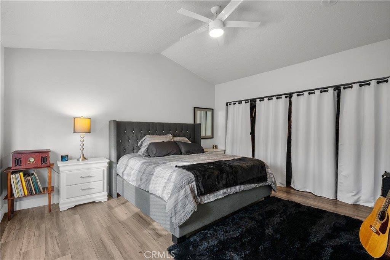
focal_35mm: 16
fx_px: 173
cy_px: 130
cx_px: 195
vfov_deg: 73.8
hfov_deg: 96.7
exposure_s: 1.3
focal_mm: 16
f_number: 9
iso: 200
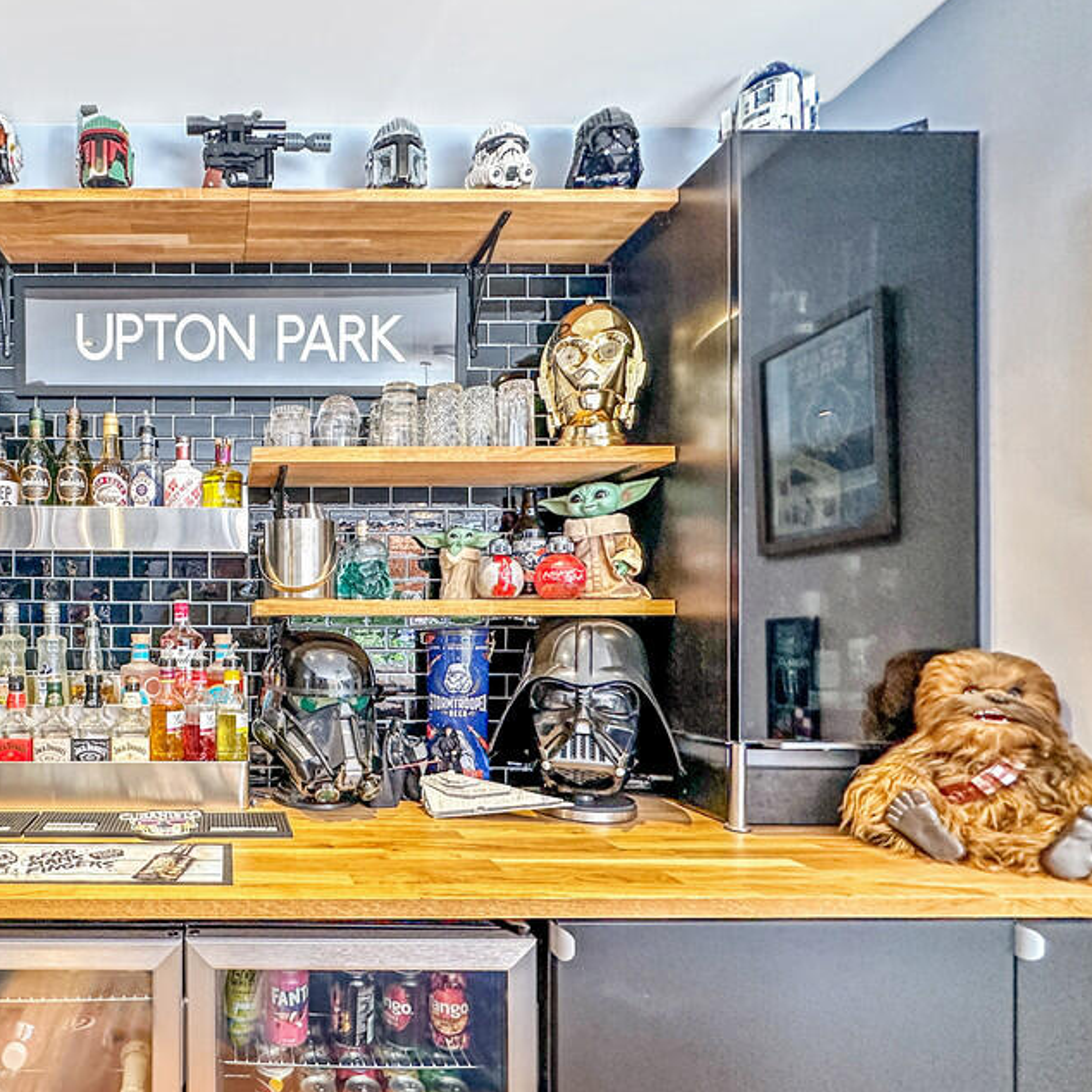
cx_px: 241
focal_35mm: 20
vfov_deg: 74.5
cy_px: 611
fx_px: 714
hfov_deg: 68.7
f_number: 2.2
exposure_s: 1/50
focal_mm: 2.22
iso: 320
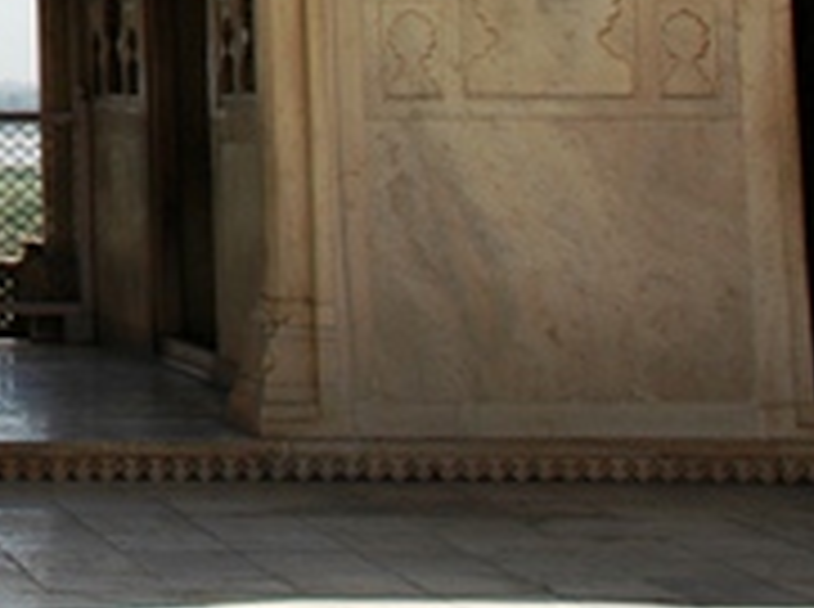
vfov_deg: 11.1
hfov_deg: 14.0
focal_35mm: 128
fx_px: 2997
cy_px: -338
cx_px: -571
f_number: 11
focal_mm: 25
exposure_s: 1/320
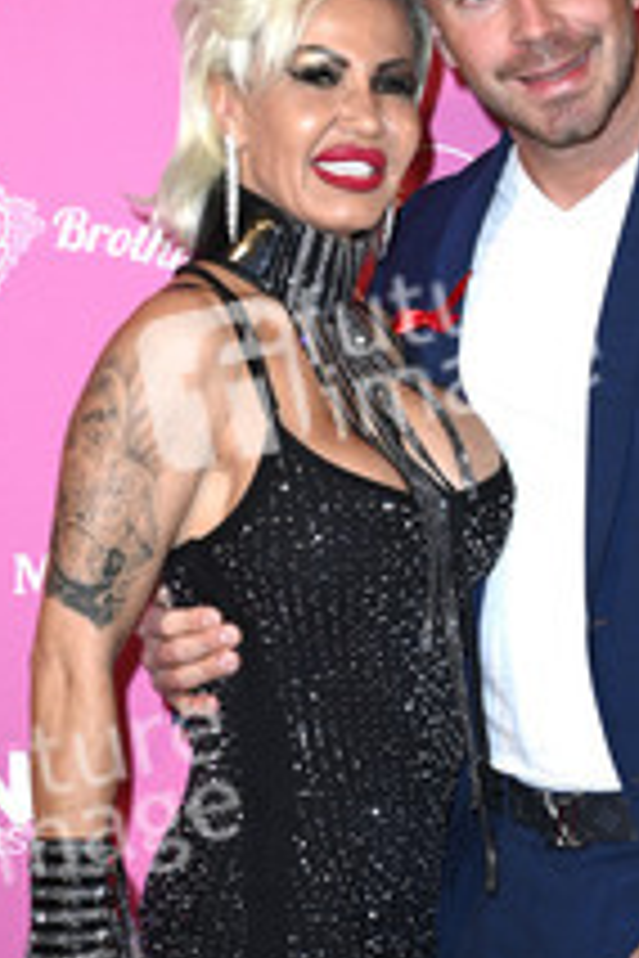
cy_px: 589
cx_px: 500
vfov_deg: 16.8
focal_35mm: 122
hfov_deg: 11.2
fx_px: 3248
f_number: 5.6
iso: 500
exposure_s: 1/200
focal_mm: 65
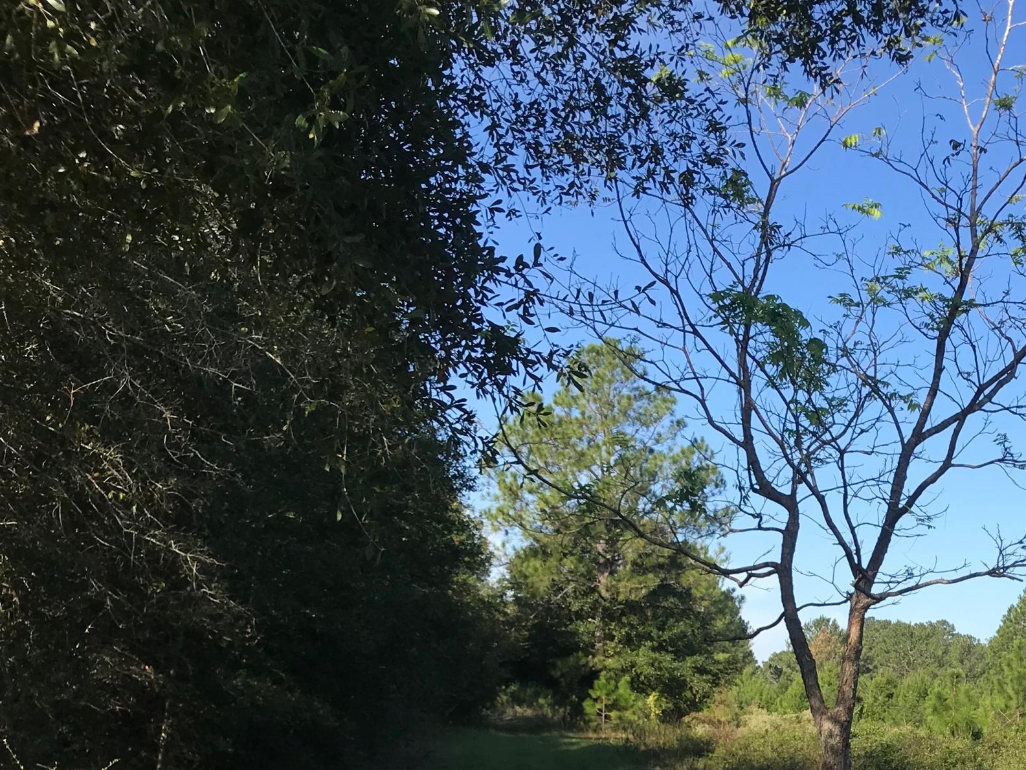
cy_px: 679
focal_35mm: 53
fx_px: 1571
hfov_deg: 34.4
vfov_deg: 26.7
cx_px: 900
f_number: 1.8
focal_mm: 3.99
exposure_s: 1/1198
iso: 20
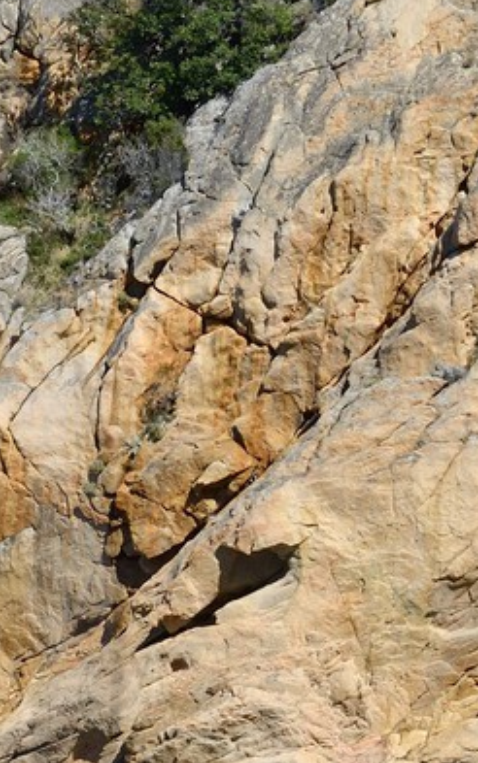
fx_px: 4747
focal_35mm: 228
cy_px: 629
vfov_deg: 9.2
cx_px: -688
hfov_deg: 5.6
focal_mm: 55
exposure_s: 1/250
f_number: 13
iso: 200
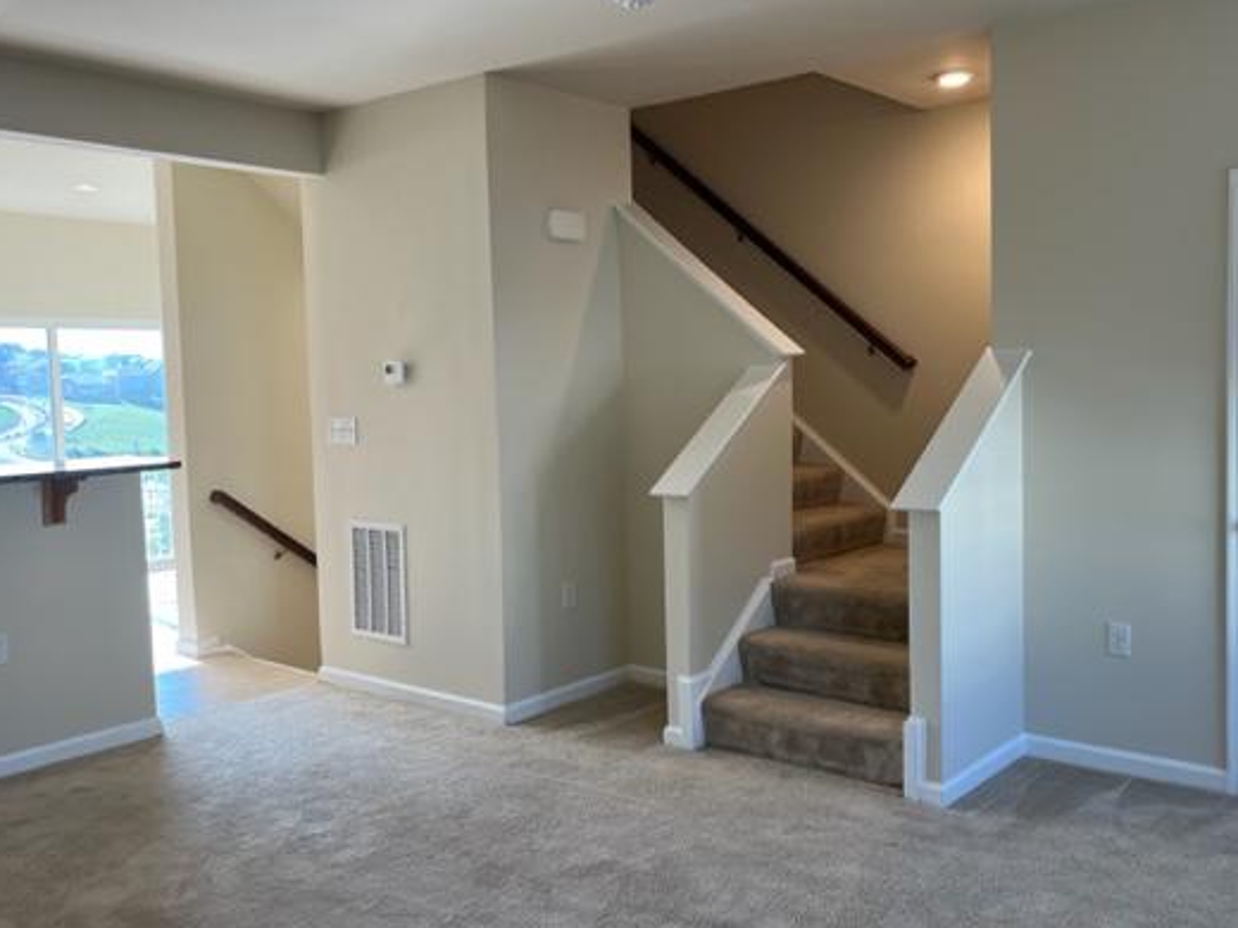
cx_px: 712
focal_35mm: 32
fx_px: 1144
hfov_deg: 56.6
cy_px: 474
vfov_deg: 44.2
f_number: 1.6
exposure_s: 1/162
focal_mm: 5.1
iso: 64
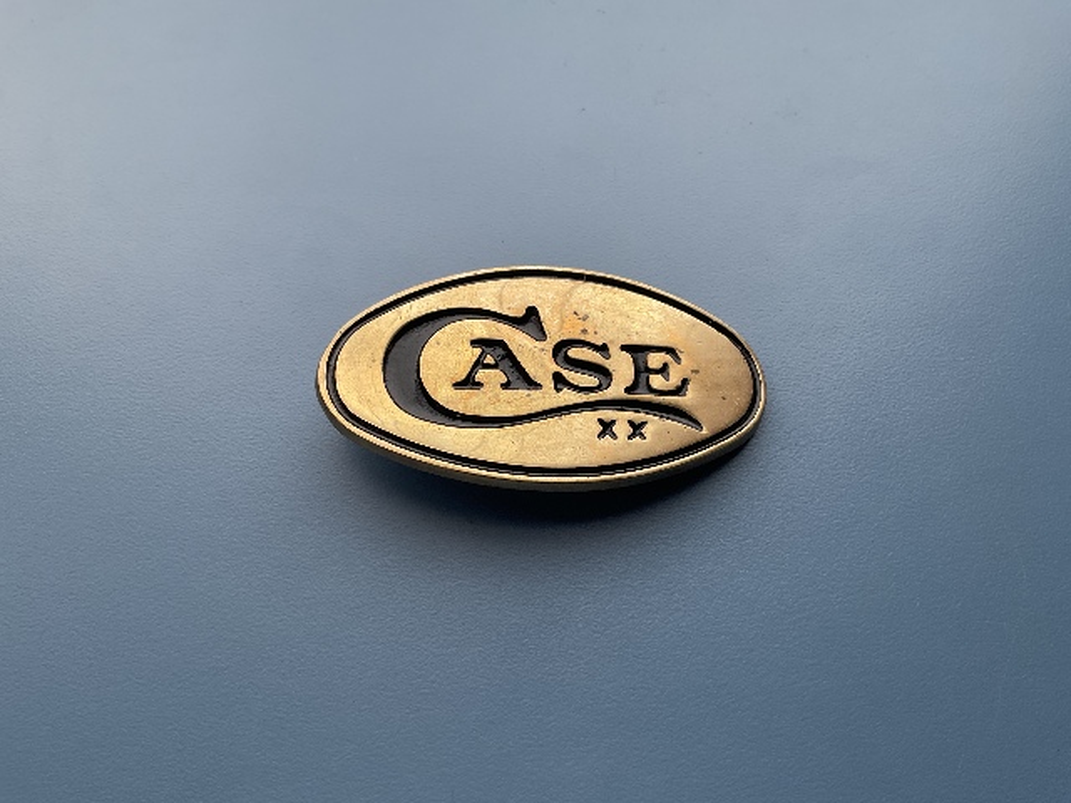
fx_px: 897
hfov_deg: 61.7
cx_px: 536
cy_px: 402
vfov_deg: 48.2
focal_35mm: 29
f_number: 1.8
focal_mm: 3
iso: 32
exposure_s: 1/120
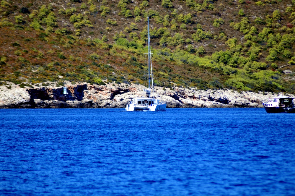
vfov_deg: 3.0
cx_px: 148
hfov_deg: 4.6
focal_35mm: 450
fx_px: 3682
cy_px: 98
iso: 250
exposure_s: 1/800
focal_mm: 300
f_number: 5.6
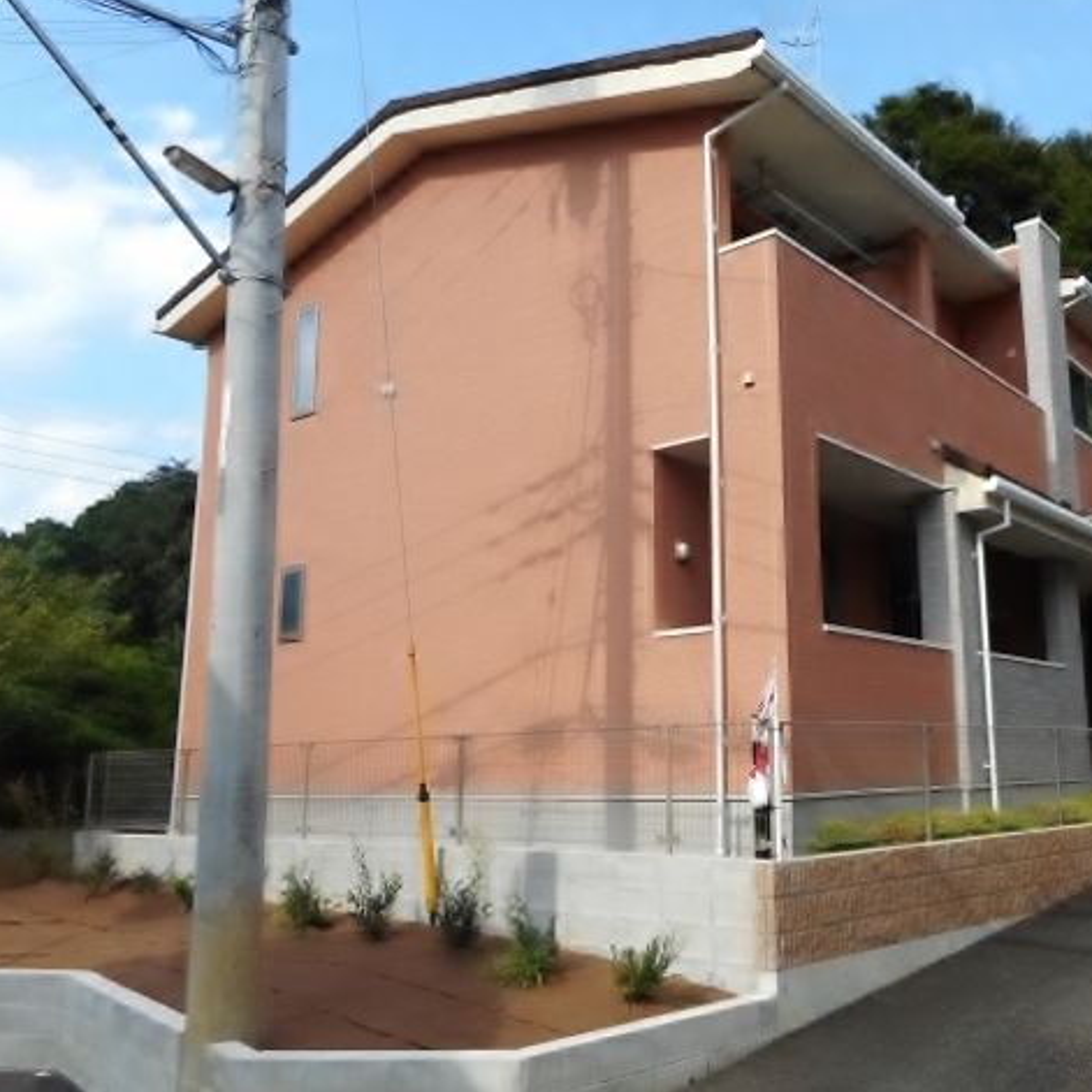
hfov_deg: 53.1
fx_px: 1071
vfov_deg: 54.0
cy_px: 543
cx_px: 719
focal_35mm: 30
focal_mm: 4.5
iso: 80
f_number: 3.7
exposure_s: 1/400
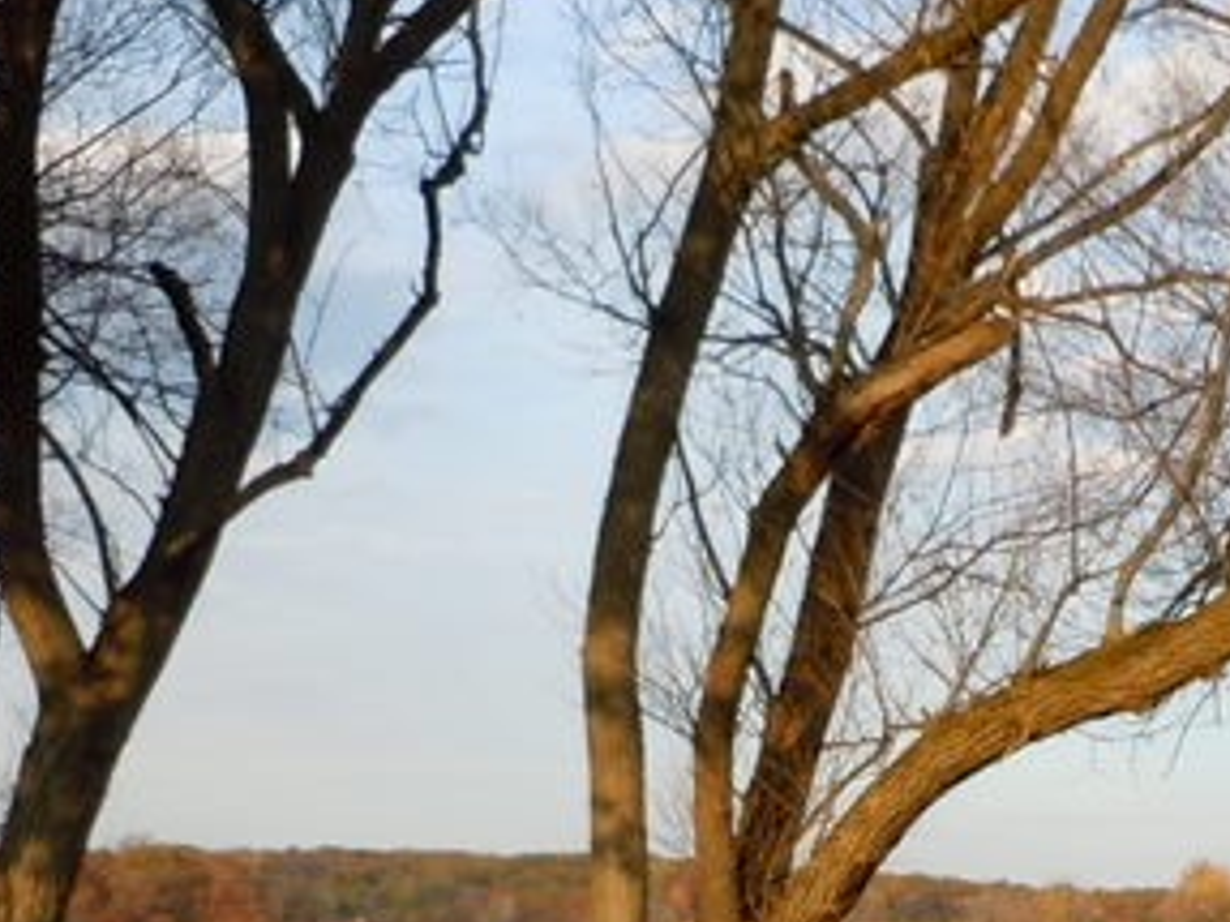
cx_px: 969
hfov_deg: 24.7
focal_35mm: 78
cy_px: 1029
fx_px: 2770
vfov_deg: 18.2
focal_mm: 5
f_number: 3.7
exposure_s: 1/320
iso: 100
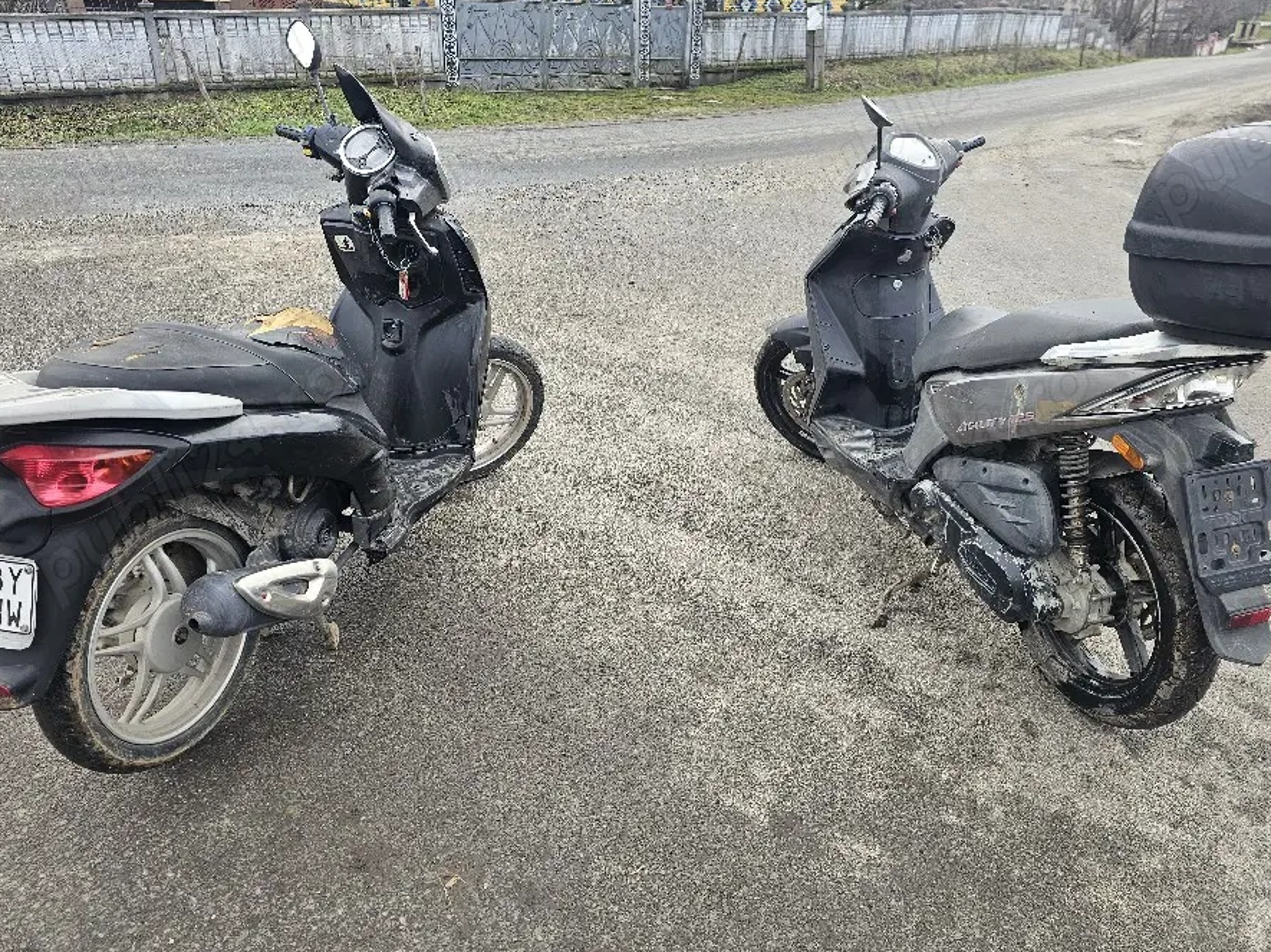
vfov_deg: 53.0
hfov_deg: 67.3
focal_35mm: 26
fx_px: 954
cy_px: 488
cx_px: 658
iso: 25
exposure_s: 1/192
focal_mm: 6.3
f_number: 1.7
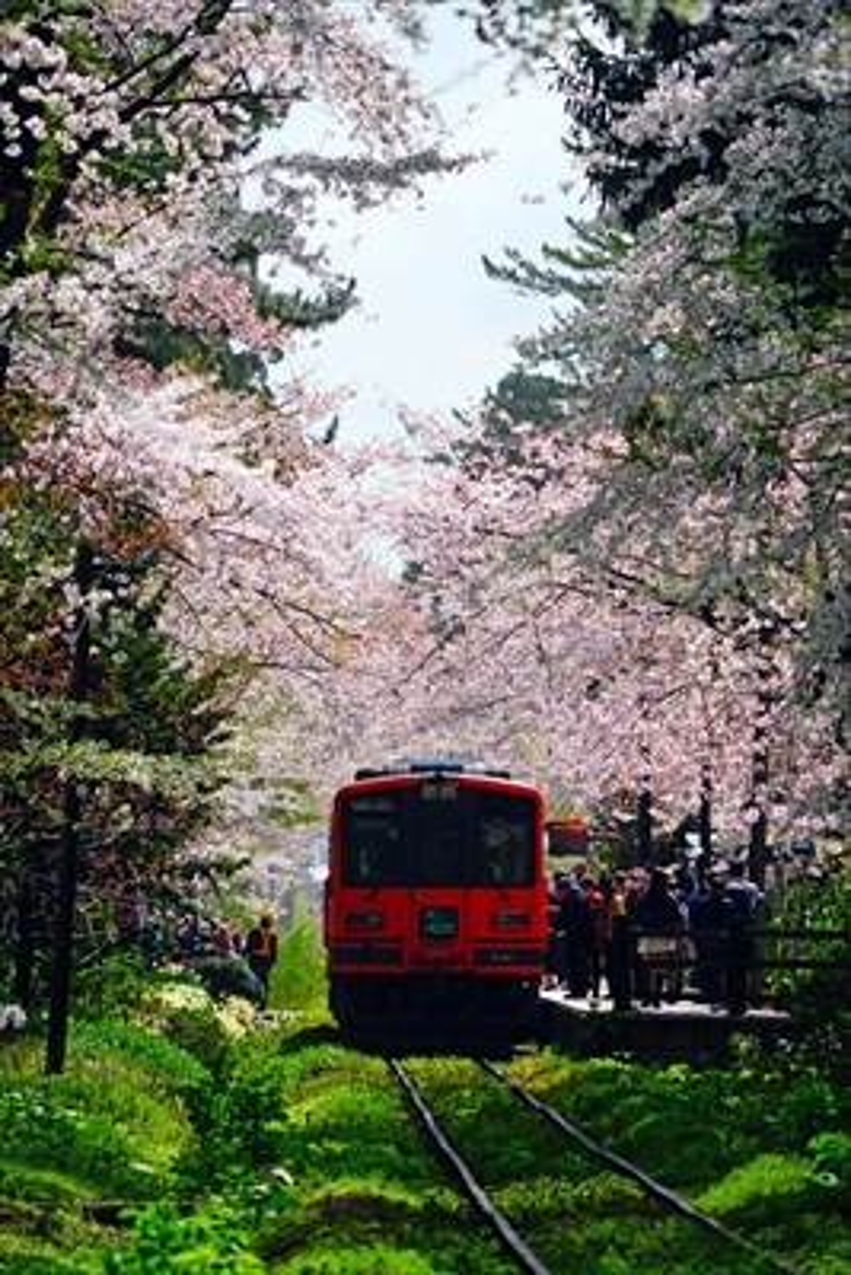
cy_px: 638
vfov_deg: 5.7
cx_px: 426
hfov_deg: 3.8
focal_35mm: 360
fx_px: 12753
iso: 125
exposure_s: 1/400
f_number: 6.3
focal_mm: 240
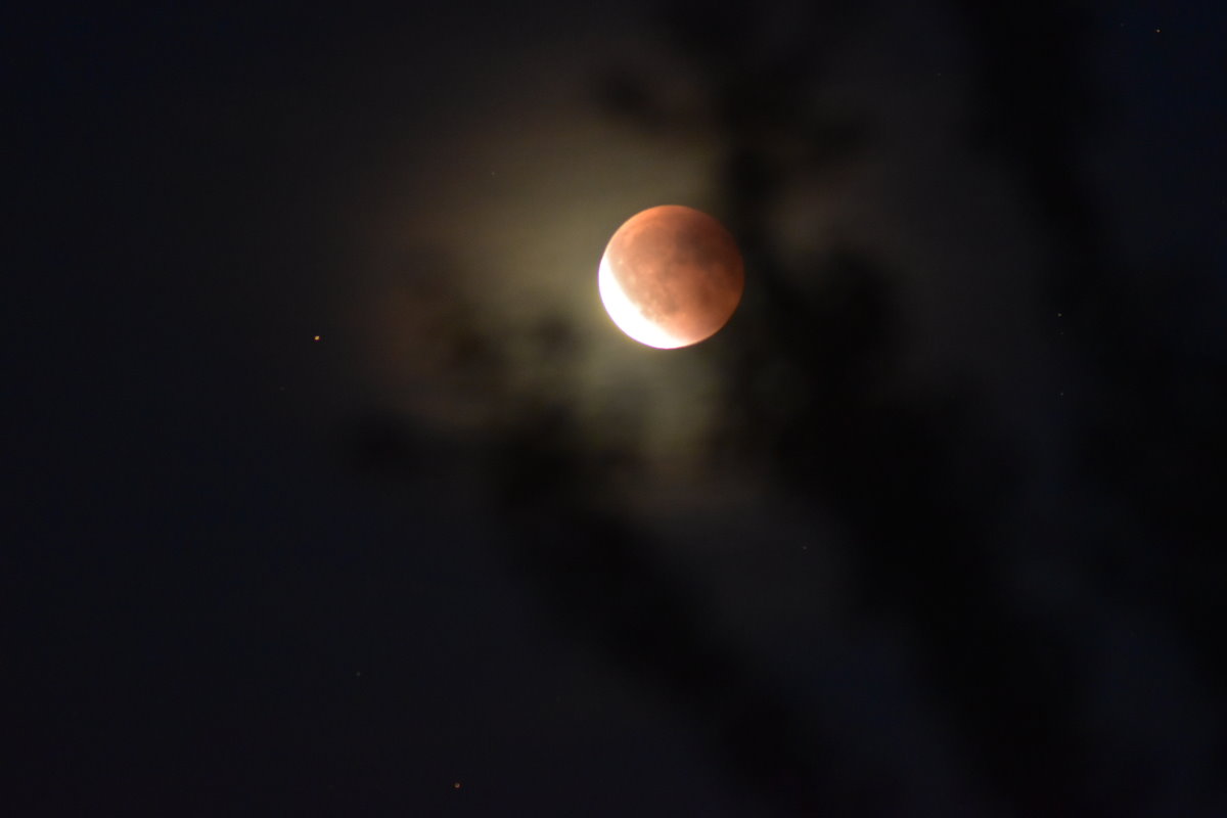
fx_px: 15336
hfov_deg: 4.6
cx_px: 614
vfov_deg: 3.1
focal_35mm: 450
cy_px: 409
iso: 3200
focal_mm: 300
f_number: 5.6
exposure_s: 1/1.3
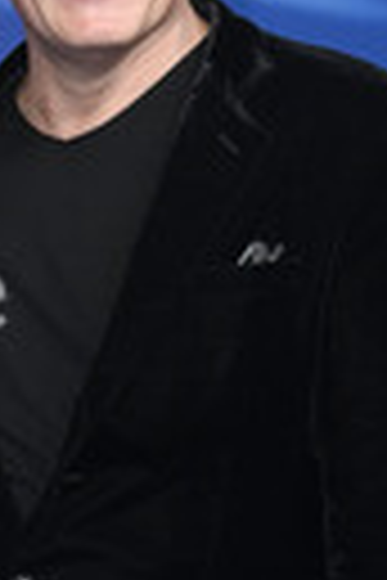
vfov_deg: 10.2
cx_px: -94
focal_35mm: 201
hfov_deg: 6.8
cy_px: 531
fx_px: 3241
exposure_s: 1/250
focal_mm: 65
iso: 1000
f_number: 5.6
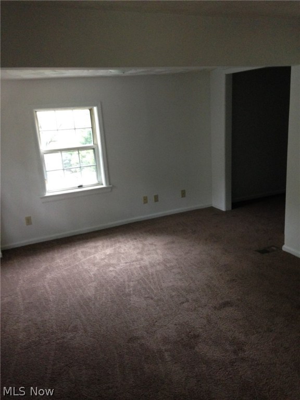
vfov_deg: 55.4
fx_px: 381
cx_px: 150
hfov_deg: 42.9
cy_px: 200
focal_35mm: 33
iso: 250
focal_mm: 4.12
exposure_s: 1/20
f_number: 2.4
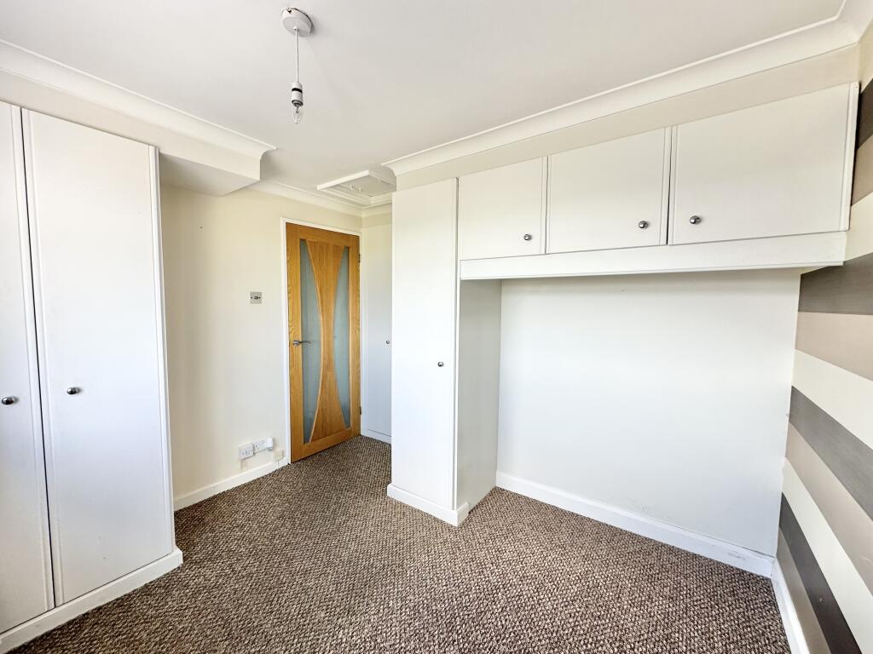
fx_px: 353
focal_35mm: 14
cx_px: 436
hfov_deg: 102.1
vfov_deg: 85.7
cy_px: 327
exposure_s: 1/99
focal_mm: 2.22
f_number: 2.2
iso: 50
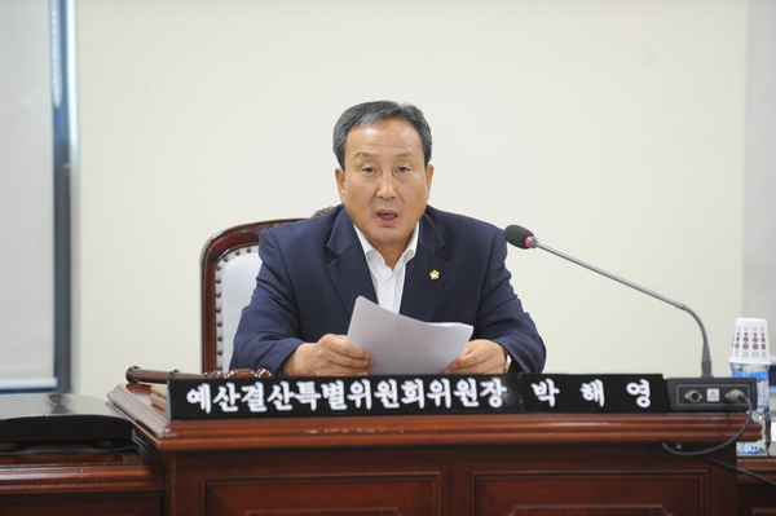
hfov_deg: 10.3
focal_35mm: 200
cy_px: 258
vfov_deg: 6.9
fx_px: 4307
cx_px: 388
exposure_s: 1/125
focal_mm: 200
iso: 1000
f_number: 3.5
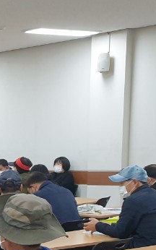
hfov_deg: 10.3
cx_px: -269
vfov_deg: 19.8
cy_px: 254
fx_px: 694
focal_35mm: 102
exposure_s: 1/60.2
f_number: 2.4
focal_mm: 4.3
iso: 125
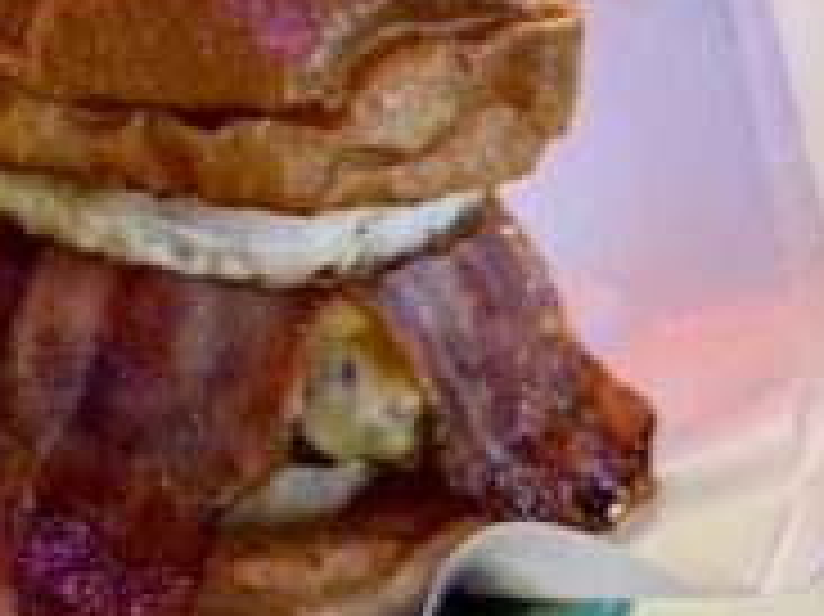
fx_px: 1499
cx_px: -162
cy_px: 180
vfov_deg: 23.1
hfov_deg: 27.2
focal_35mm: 63
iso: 250
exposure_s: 1/50
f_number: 1.78
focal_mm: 6.76
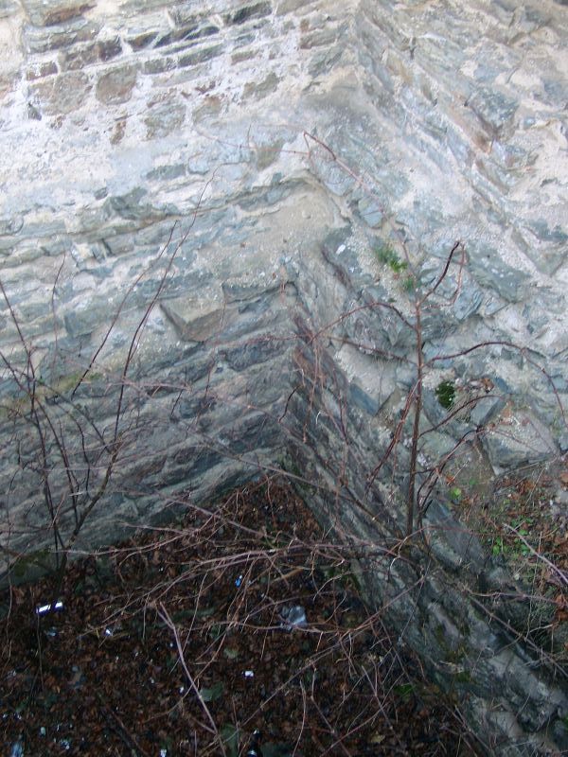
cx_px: 284
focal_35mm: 53
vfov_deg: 36.2
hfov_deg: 27.5
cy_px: 378
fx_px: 1160
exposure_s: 1/30
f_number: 2
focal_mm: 11.05
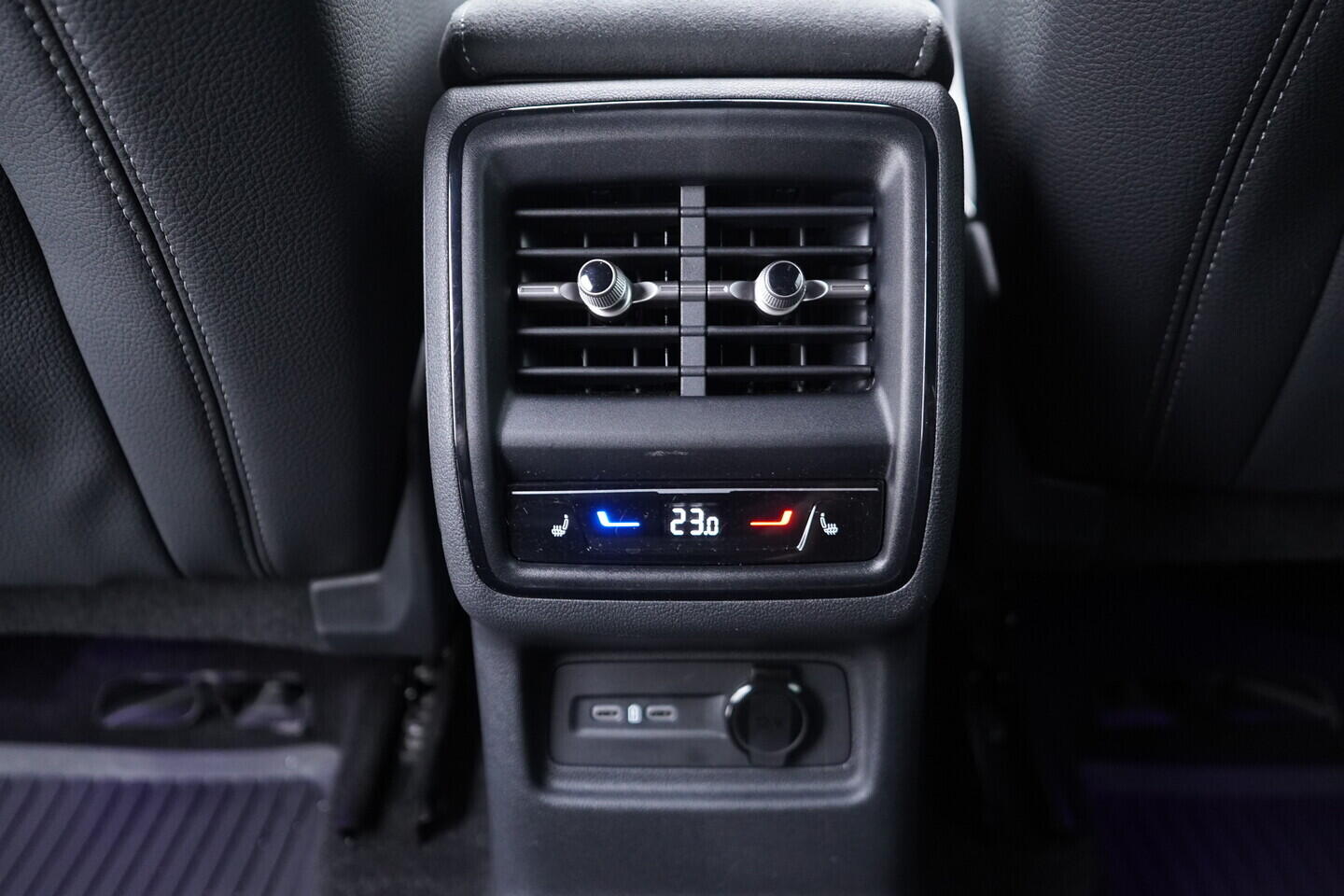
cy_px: 448
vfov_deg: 36.9
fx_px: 1344
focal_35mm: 36
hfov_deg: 53.1
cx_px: 672
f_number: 2.8
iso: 1600
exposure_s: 1/40
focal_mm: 24
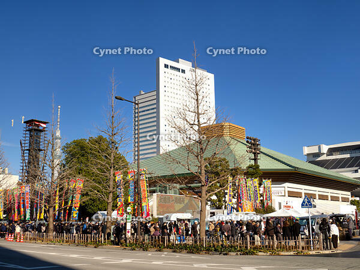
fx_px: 416
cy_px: 135
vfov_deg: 36.0
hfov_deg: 46.8
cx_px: 180
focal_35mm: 40
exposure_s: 1/1000
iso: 200
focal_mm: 20
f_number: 4
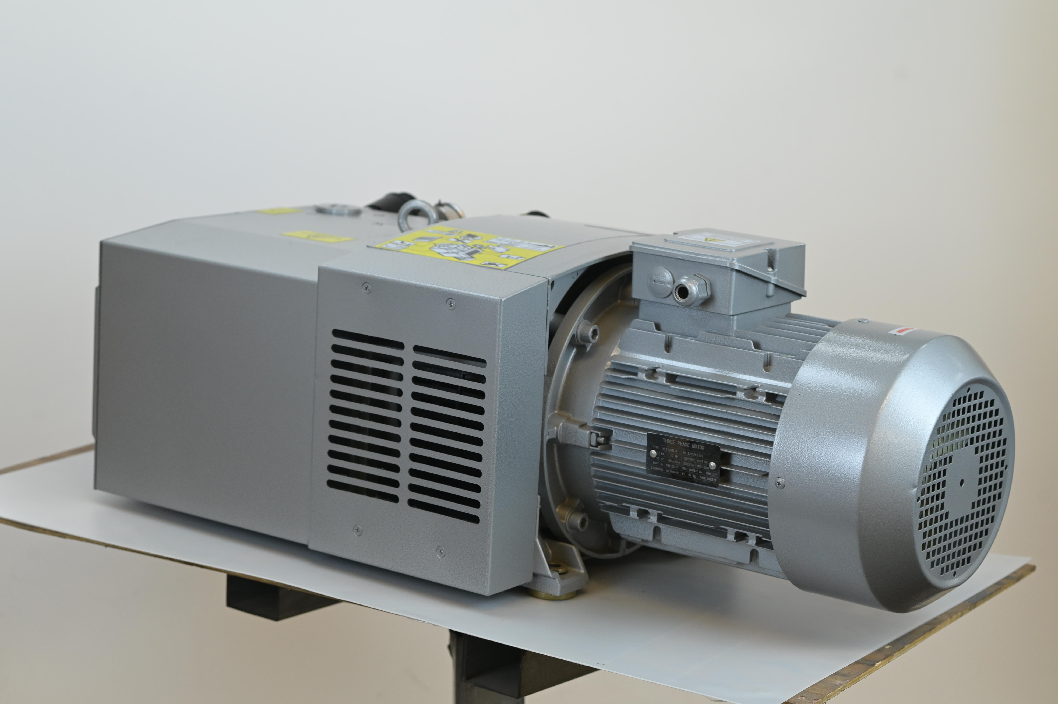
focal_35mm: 85
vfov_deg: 16.1
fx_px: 2496
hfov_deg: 23.9
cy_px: 352
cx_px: 529
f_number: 5
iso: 1000
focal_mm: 85
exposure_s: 1/200
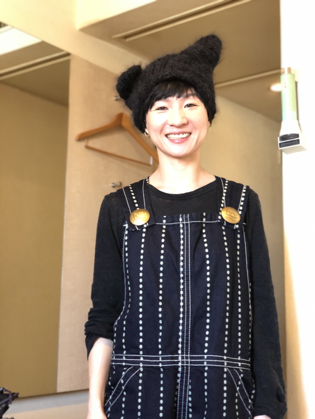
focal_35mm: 52
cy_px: 210
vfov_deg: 36.8
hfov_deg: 28.0
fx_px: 631
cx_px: 158
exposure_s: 1/15
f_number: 2.4
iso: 160
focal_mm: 6
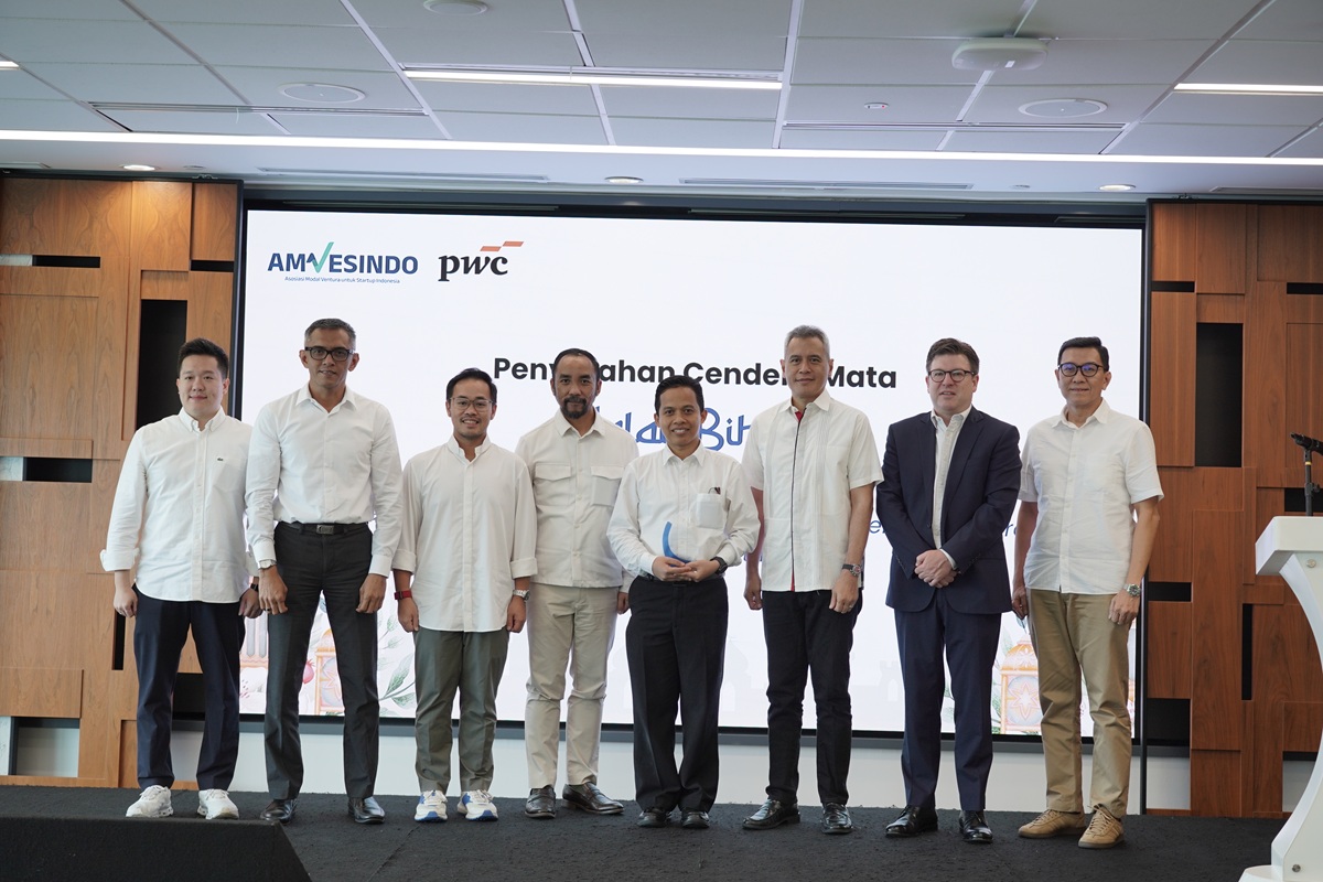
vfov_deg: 26.5
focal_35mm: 51
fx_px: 1874
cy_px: 441
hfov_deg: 38.9
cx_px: 662
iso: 400
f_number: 4
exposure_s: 1/60
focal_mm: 51
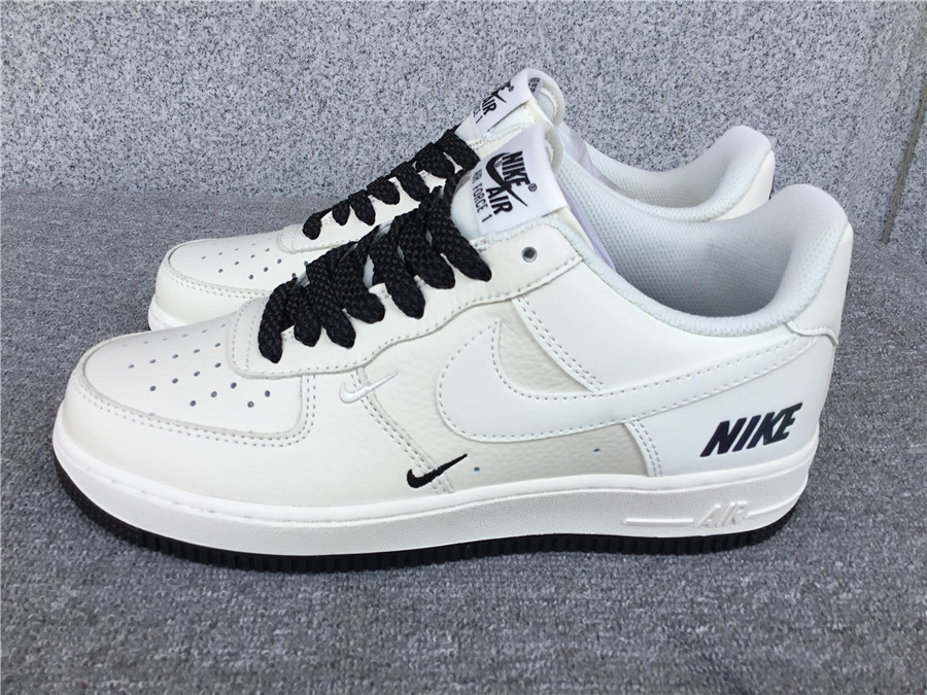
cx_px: 464
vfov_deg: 45.4
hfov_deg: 58.4
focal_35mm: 31
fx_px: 830
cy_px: 348
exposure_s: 1/450
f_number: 2.4
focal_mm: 3.3
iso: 25
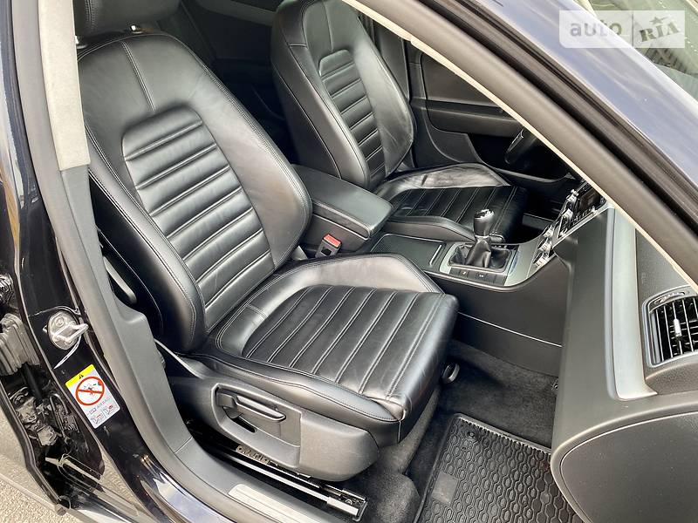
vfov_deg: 53.1
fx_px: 524
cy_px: 262
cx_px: 349
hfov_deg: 67.3
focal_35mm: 26
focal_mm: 4.2
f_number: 1.8
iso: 125
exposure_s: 1/65
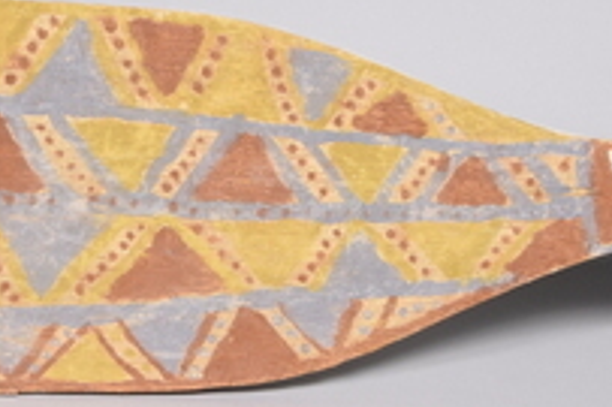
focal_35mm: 124
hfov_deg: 16.4
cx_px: 118
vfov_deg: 11.0
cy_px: 50
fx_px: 2106
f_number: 13
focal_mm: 21
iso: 400
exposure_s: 1/100
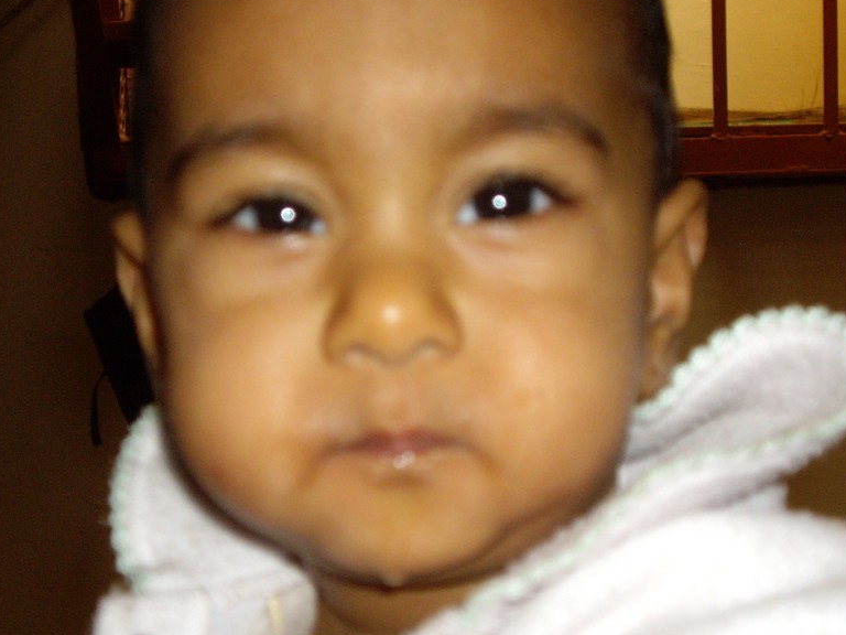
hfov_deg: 22.2
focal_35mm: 88
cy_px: 345
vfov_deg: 16.8
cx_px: 350
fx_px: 2151
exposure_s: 1/80
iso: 200
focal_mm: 10.7
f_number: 3.6
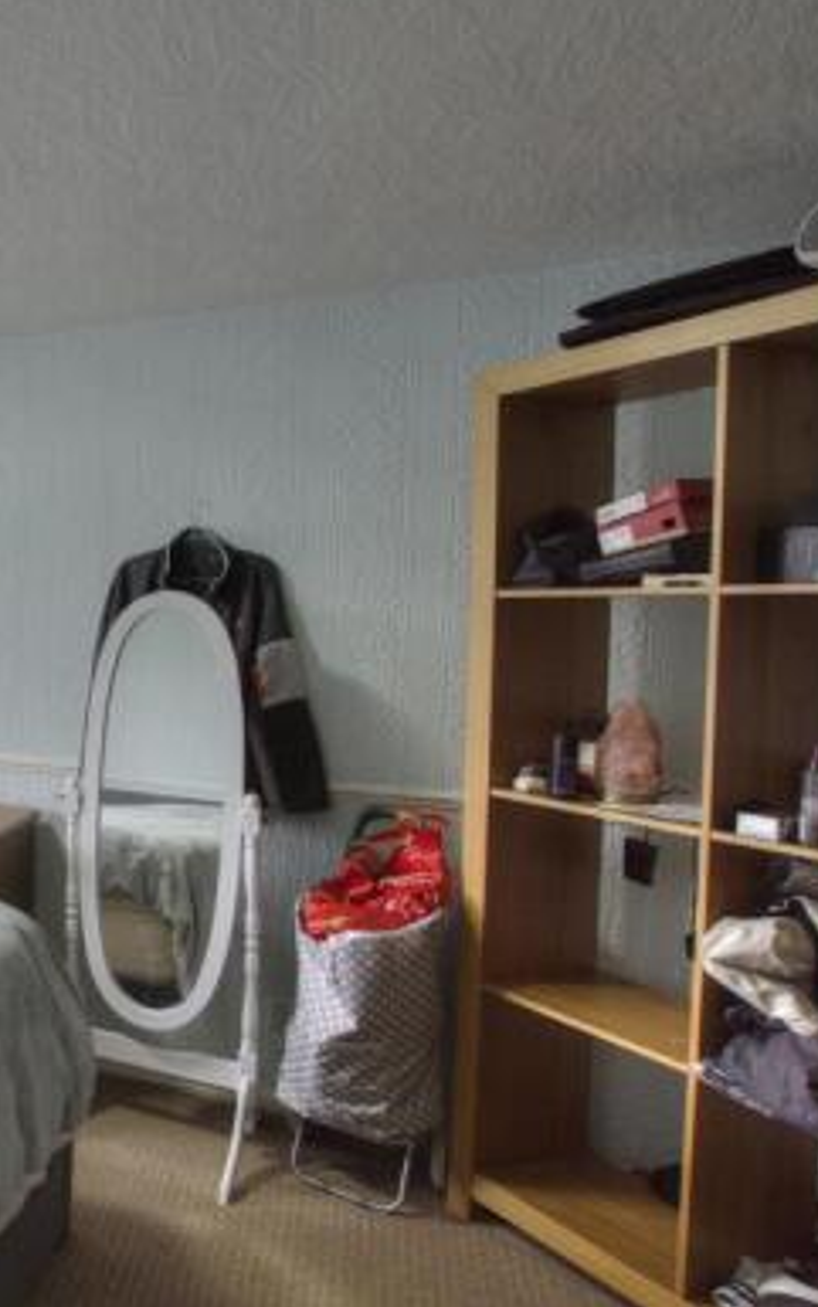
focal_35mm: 26
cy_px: 640
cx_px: -195
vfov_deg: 70.4
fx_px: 926
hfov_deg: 35.7
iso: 400
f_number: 8
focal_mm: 10
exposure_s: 1/10
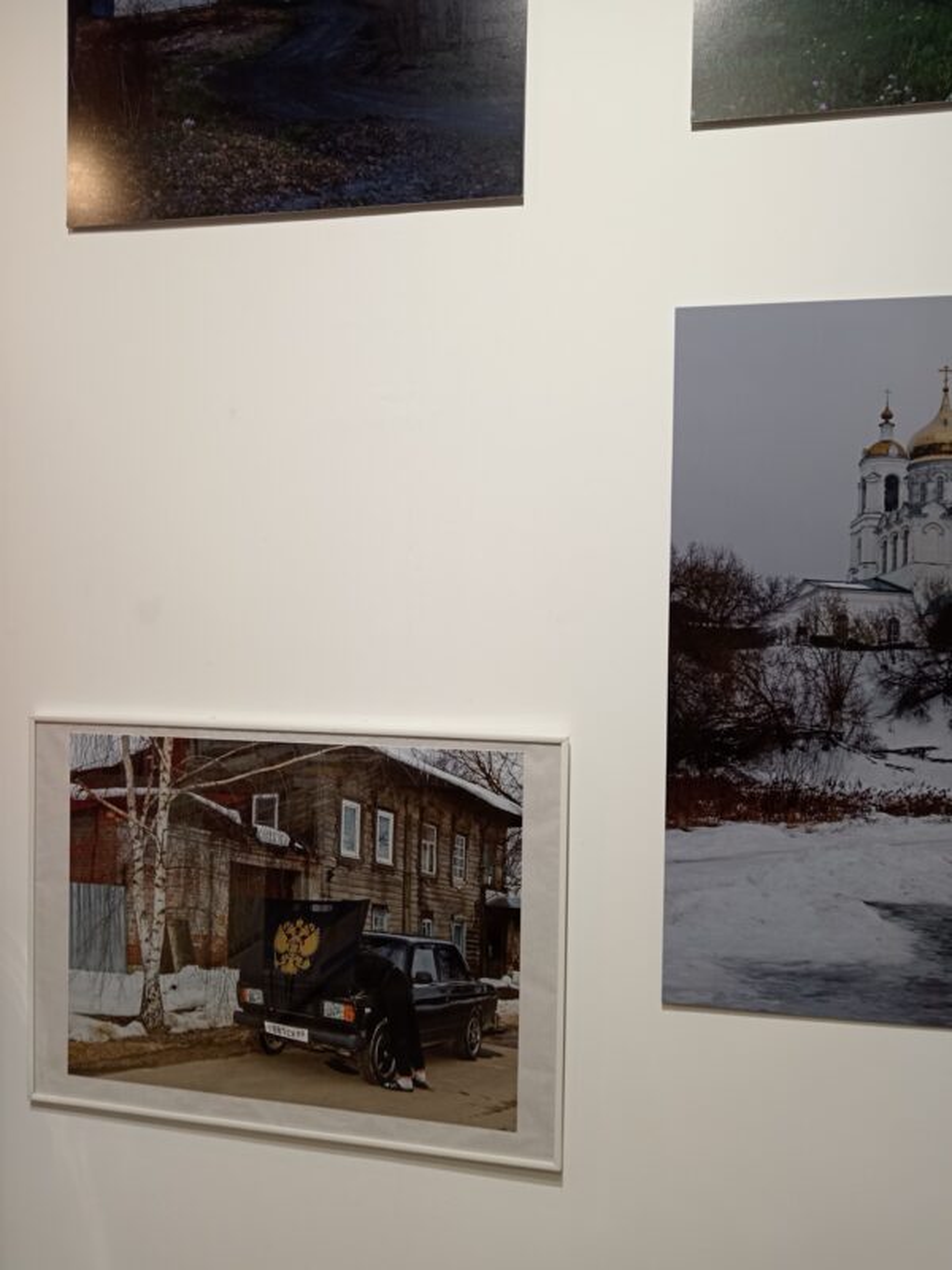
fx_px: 990
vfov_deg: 65.3
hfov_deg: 51.4
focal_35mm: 27
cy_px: 635
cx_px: 476
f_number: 1.9
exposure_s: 1/100
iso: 264
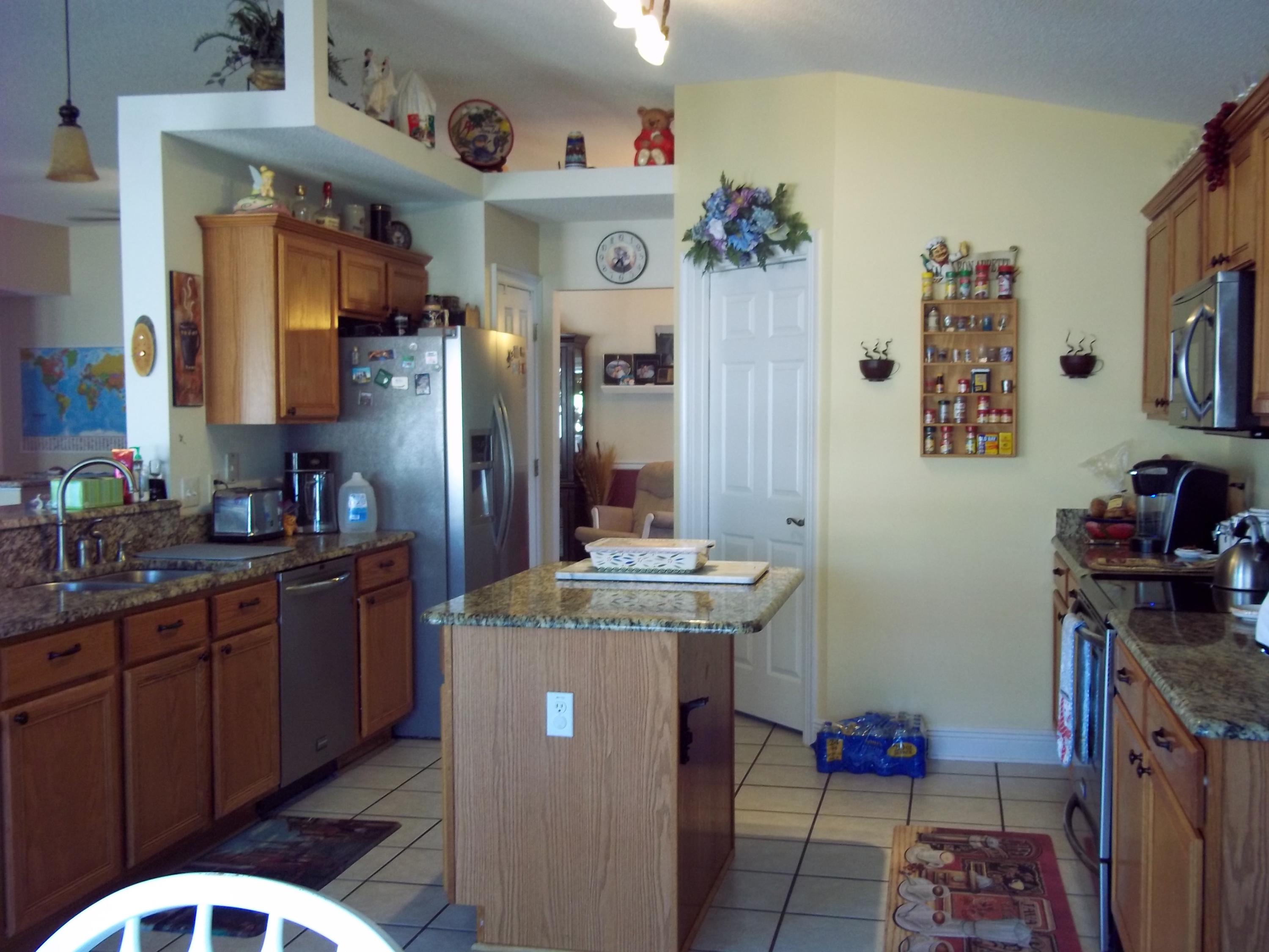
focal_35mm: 36
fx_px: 1320
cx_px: 634
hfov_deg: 51.4
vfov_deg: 39.7
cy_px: 476
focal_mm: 6.5
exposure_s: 1/20
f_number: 3.1
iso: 160
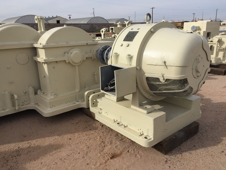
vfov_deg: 48.2
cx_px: 113
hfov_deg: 61.7
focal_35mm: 29
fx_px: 189
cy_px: 85
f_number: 2.2
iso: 32
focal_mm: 4.15
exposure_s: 1/3049
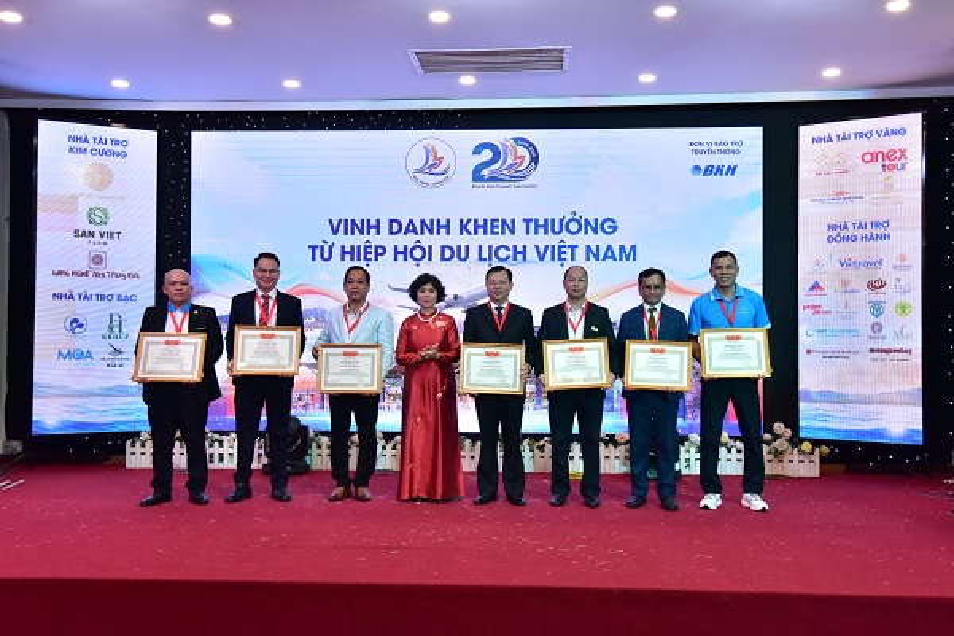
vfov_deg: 37.9
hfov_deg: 54.4
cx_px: 477
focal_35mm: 35
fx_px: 927
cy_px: 318
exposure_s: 1/200
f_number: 10
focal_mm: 35
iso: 3200
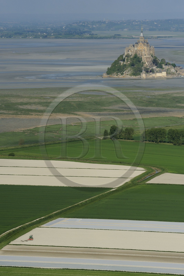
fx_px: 1035
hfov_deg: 10.2
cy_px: 138
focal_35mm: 135
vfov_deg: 15.2
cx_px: 92
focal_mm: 135
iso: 400
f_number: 9
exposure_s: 1/1250
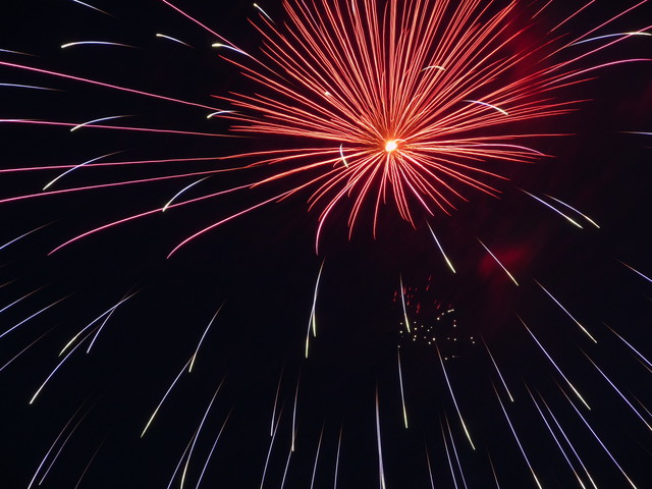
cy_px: 244
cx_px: 326
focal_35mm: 189
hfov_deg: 10.5
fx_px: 3560
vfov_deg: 7.9
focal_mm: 32.3
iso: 100
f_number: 11
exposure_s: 2
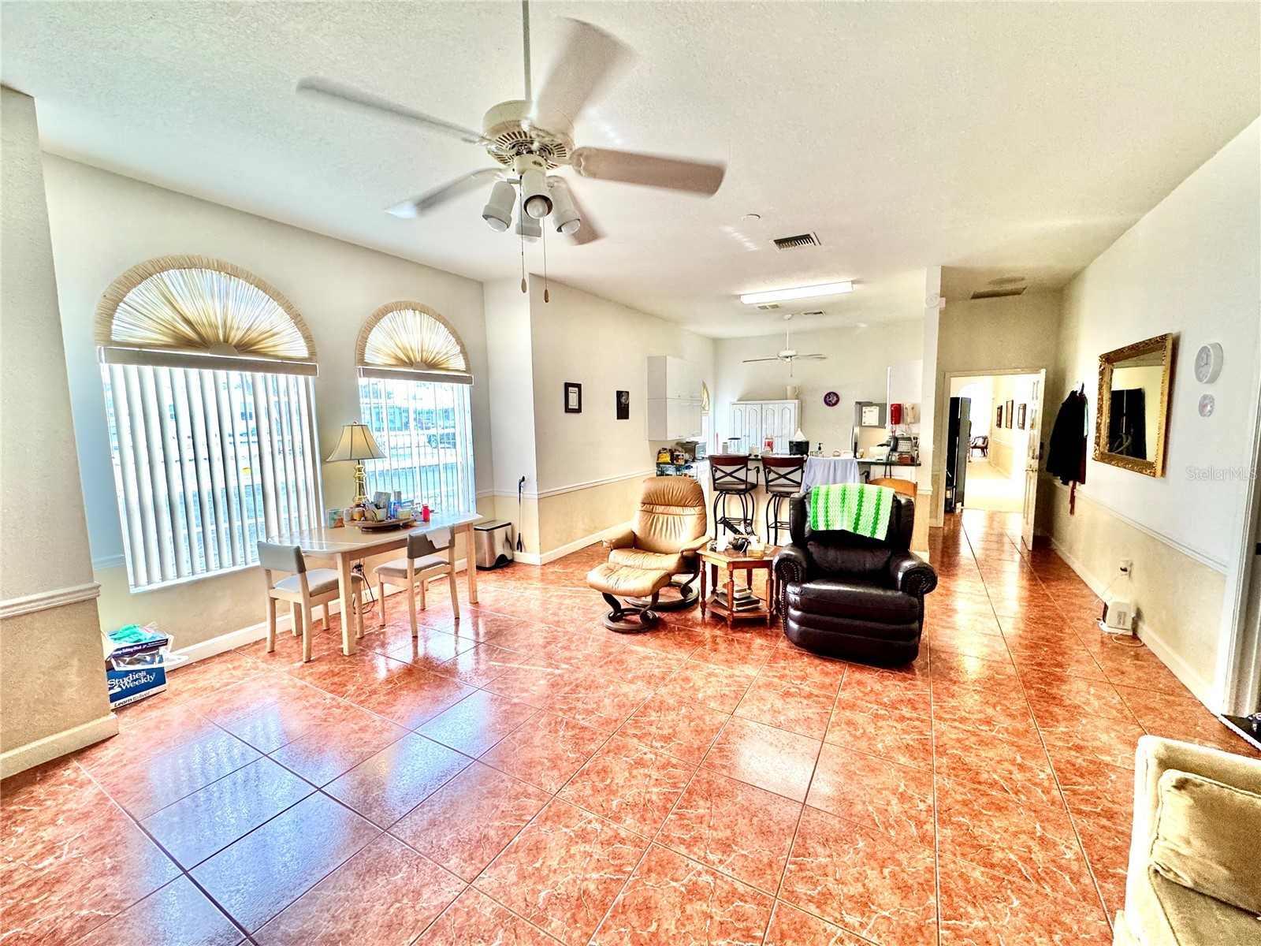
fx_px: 510
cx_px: 630
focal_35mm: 14
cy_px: 473
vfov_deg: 85.7
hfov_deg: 102.1
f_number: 2.2
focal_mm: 2.22
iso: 200
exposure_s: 1/120
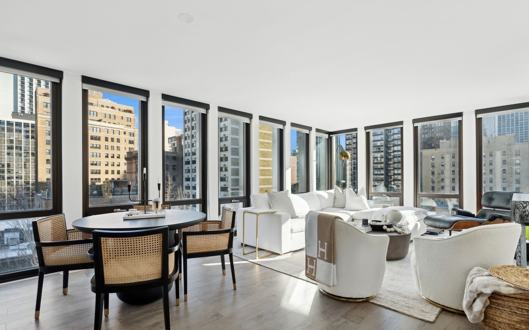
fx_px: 245
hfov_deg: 94.4
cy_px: 180
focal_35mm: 17
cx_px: 261
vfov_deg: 67.9
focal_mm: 16
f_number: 8
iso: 320
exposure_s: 1/125
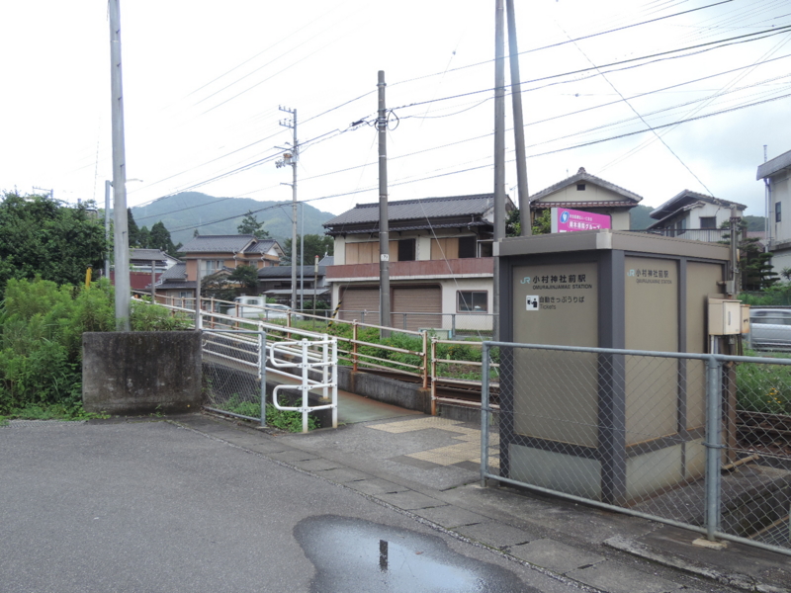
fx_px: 686
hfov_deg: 60.0
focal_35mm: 30
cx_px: 396
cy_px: 296
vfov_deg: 46.8
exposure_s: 1/30
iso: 80
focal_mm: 5.3
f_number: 3.1
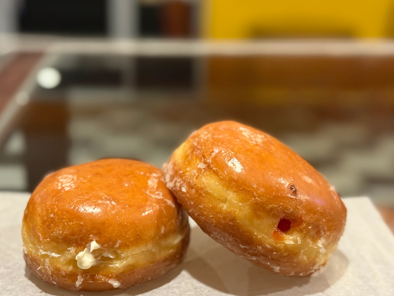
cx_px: 174
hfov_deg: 34.3
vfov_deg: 26.1
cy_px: 154
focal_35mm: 56
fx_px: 637
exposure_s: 1/40
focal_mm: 6.76
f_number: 1.78
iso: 250
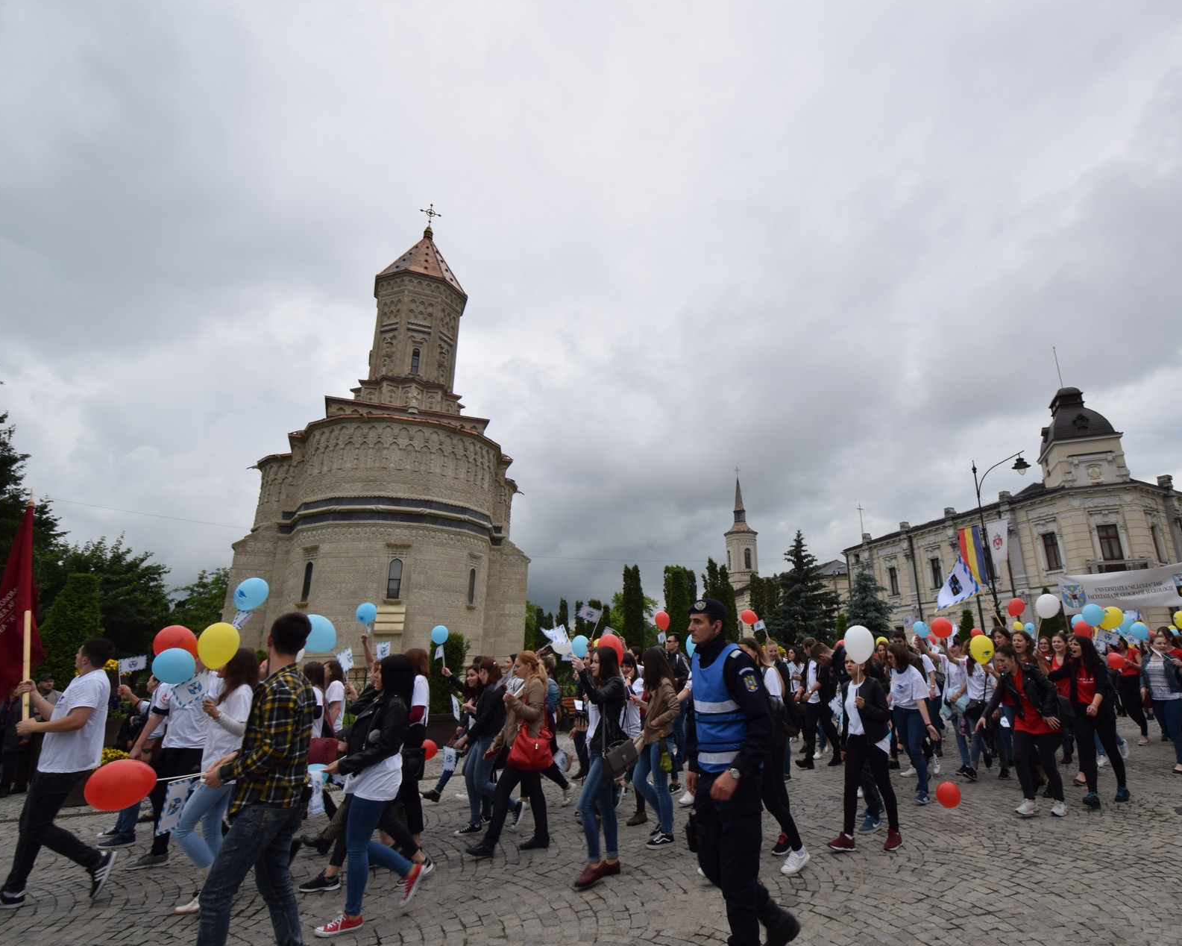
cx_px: 697
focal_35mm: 17
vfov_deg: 77.0
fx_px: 595
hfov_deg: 88.7
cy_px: 473
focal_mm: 10
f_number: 7.1
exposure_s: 1/100
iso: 100
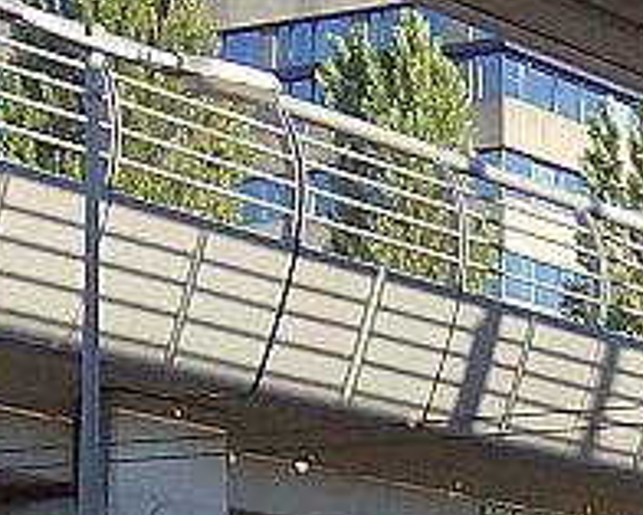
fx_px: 3484
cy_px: 399
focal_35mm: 183
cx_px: 430
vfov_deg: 8.4
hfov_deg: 10.5
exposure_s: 1/486
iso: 100
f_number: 2.8
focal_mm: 6
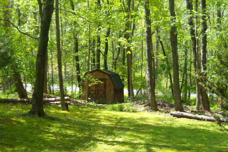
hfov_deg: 46.4
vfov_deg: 31.8
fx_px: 266
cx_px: 103
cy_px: 60
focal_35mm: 42
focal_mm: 6.4
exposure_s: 1/80
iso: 80
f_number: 3.6
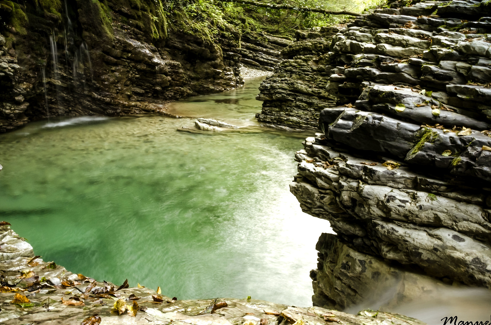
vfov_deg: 40.1
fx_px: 444
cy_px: 142
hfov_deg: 57.9
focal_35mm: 33
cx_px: 246
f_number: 20
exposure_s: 1.6
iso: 400
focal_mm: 17
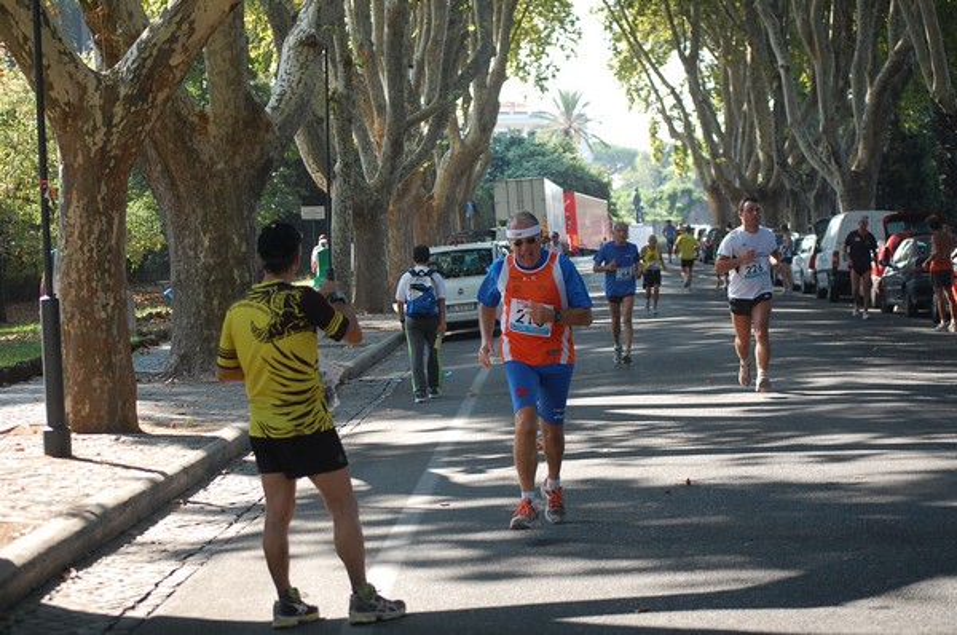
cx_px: 478
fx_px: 2190
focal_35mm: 82
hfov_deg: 24.7
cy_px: 318
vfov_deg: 16.5
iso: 560
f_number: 4
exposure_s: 1/500
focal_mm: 55
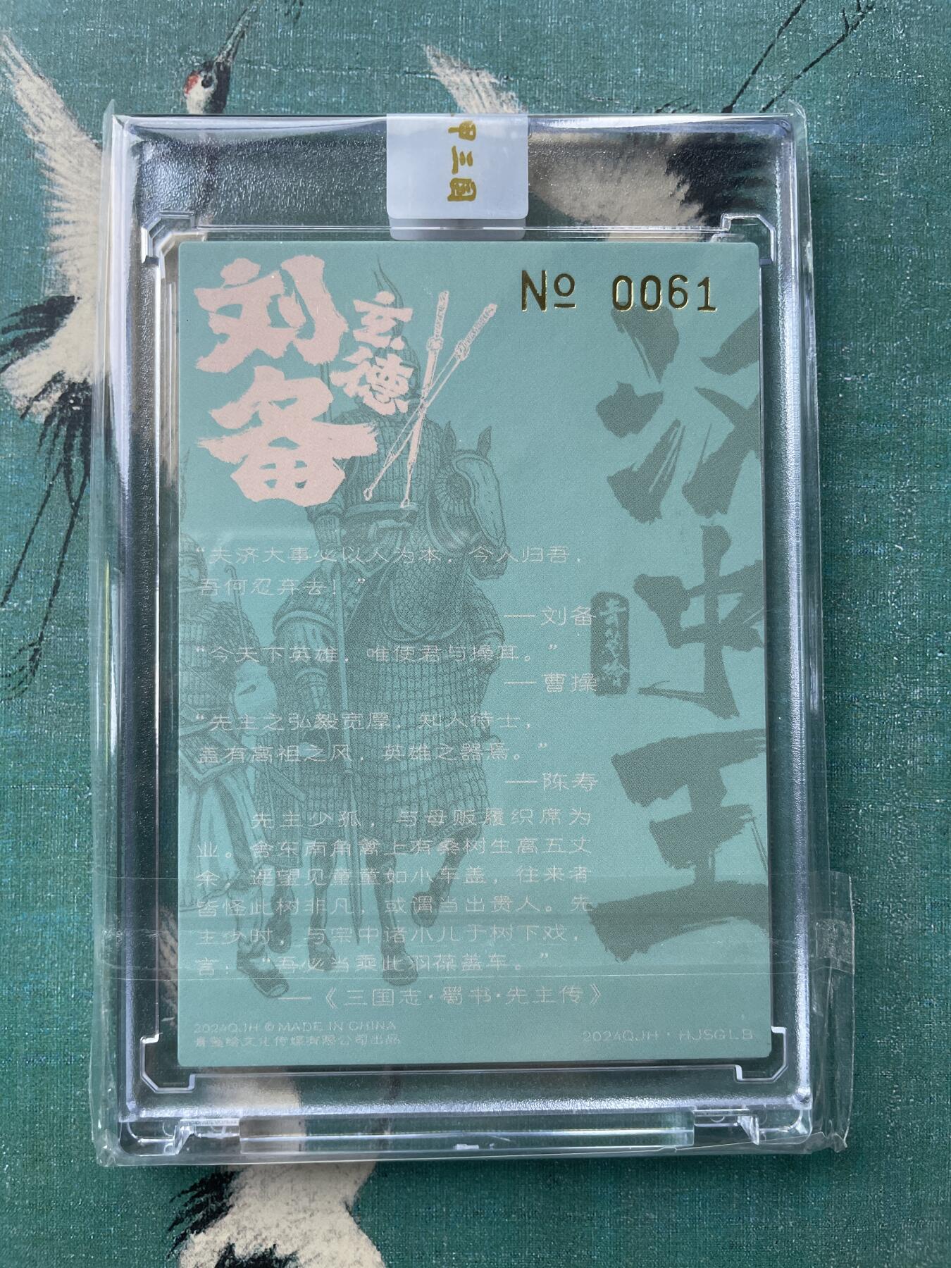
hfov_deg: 53.1
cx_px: 476
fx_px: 952
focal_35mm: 26
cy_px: 634
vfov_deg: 67.3
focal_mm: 4.2
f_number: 1.6
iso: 125
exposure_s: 1/106
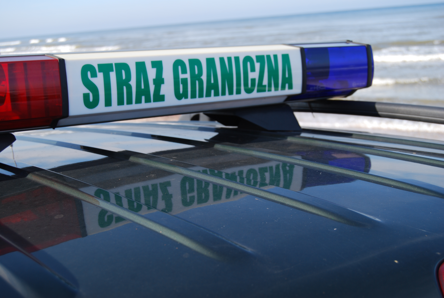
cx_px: 222
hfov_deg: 35.0
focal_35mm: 57
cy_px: 149
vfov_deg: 23.8
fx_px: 704
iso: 100
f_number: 6.3
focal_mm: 38
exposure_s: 1/160
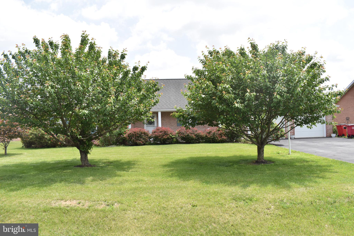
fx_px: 265
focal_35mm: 27
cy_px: 118
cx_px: 177
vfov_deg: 47.9
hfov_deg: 67.4
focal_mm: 18
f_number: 7.1
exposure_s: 1/200
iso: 100
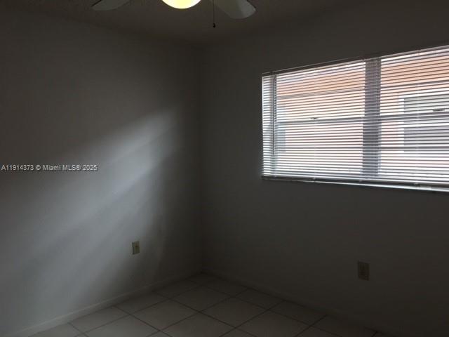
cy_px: 168
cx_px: 224
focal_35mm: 29
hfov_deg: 61.7
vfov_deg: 48.2
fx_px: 376
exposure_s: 1/120
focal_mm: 4.15
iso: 40
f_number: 2.2
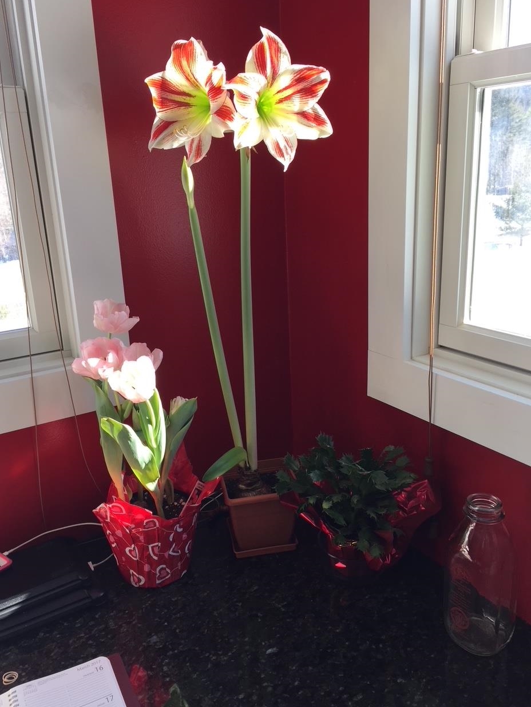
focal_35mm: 30
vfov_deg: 60.0
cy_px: 351
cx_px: 266
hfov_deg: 46.8
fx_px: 613
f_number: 2.2
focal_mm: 4.15
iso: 32
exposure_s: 1/158
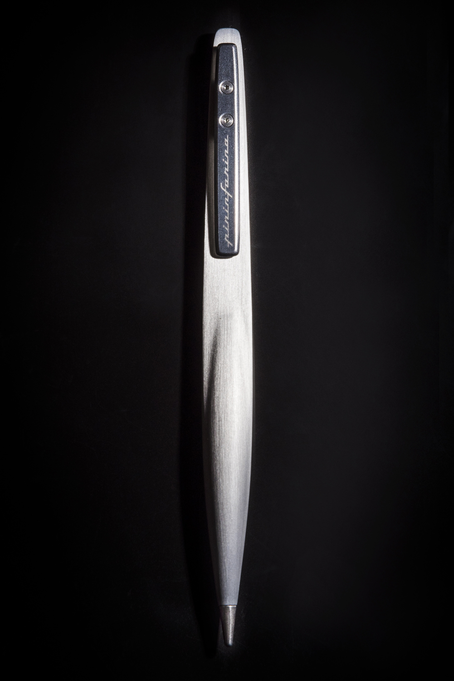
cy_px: 340
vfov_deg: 28.8
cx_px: 227
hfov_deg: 19.5
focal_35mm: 70
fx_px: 1323
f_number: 16
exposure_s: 1/200
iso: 160
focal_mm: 70
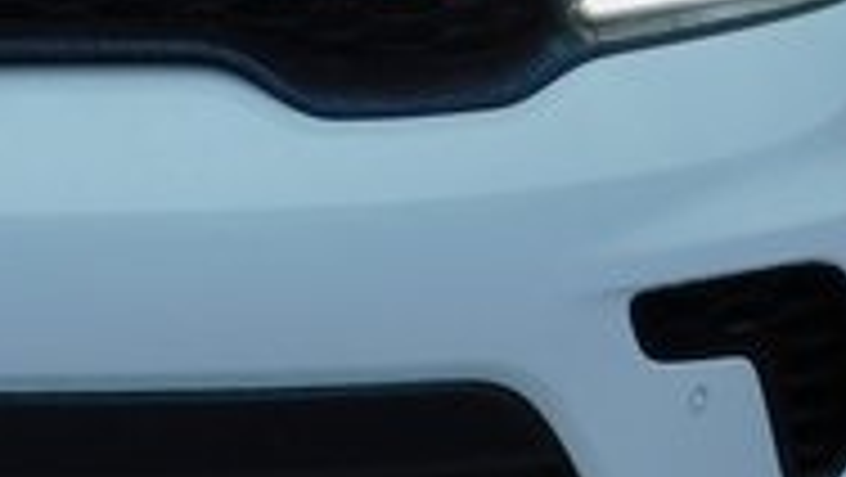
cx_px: -122
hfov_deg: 14.1
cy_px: 86
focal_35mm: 148
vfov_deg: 8.2
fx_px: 3322
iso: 125
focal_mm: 7.1
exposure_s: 1/250
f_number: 3.6
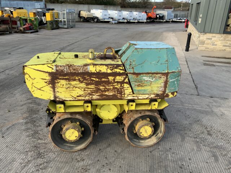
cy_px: 86
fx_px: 194
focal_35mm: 29
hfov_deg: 61.7
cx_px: 116
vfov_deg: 48.2
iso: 16
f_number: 1.8
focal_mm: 3
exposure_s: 1/362
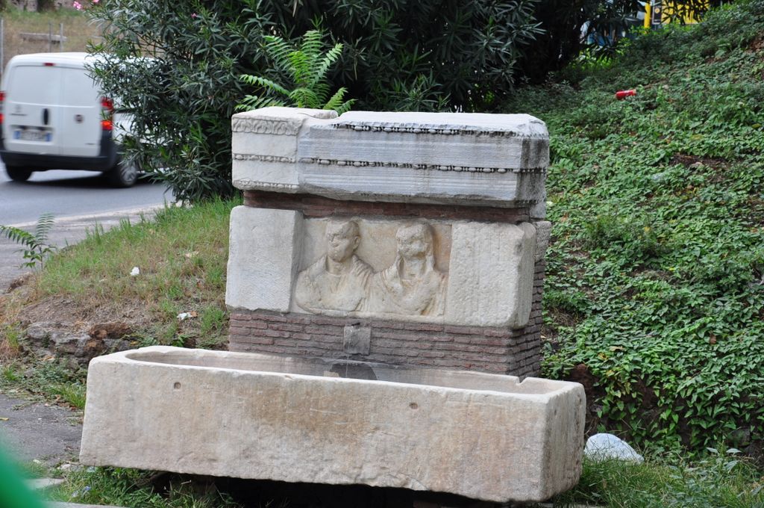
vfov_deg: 12.1
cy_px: 254
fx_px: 2384
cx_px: 382
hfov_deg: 18.2
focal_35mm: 112
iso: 200
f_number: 8
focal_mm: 75
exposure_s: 1/80
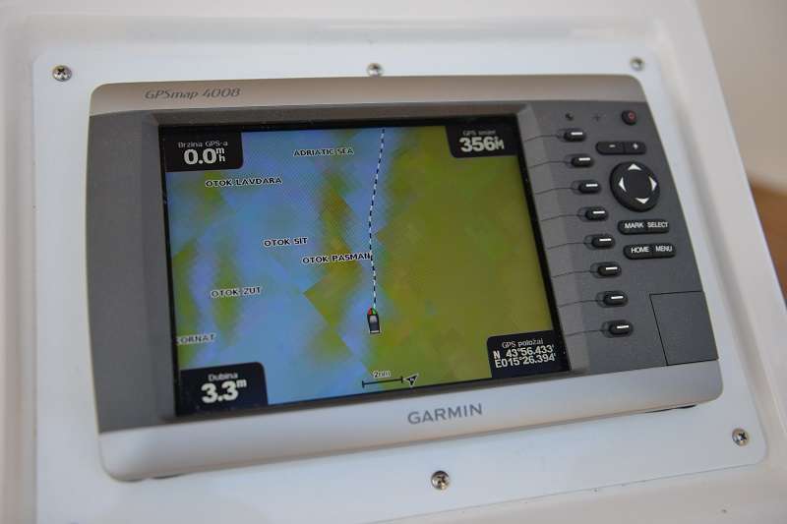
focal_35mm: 36
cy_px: 262
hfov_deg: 53.1
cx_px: 394
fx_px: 787
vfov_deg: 36.9
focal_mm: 36
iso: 200
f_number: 2.8
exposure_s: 1/1250
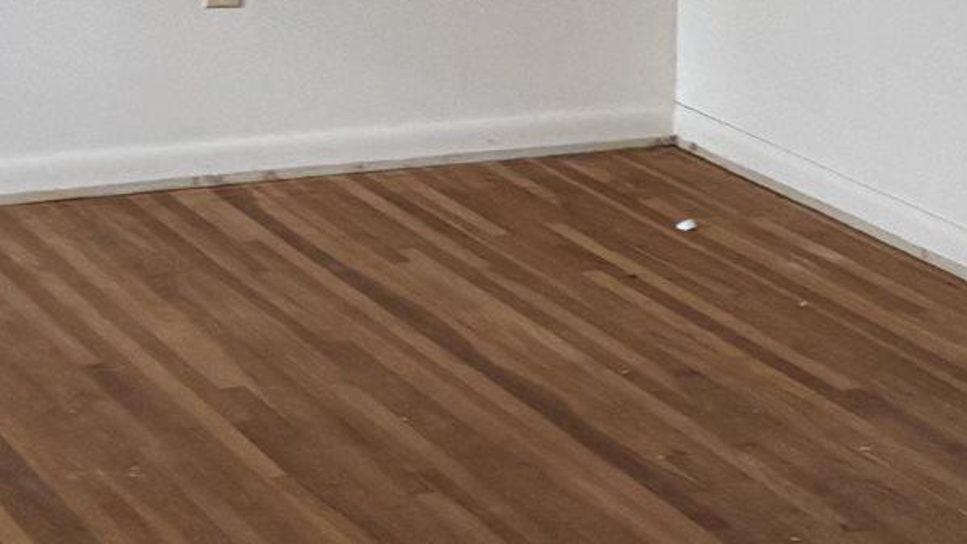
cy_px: -153
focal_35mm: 134
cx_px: 684
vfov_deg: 8.9
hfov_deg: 16.0
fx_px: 3436
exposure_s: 1/97
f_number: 1.78
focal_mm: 6.76
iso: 200
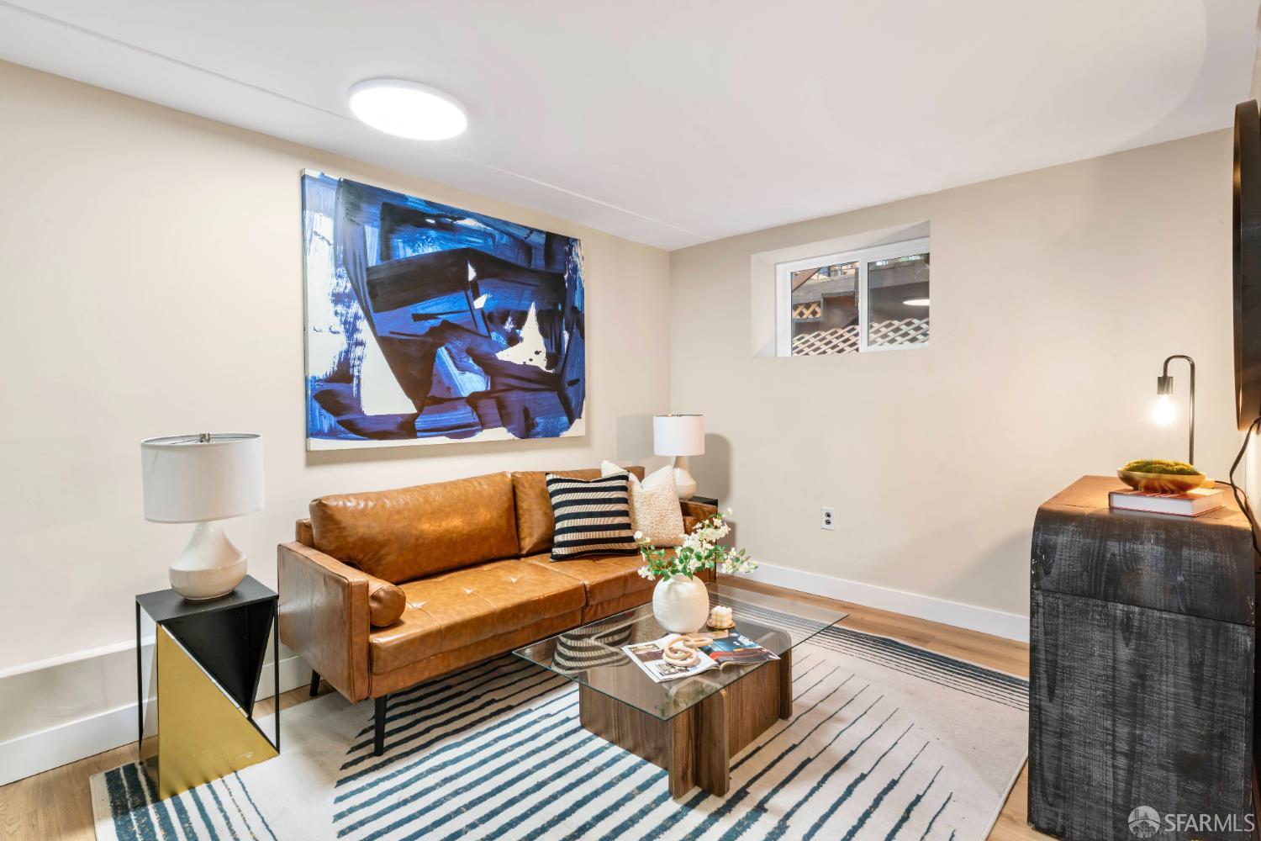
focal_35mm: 17
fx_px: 595
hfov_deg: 93.3
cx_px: 630
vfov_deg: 70.4
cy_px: 420
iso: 200
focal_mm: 17
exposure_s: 1
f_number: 16
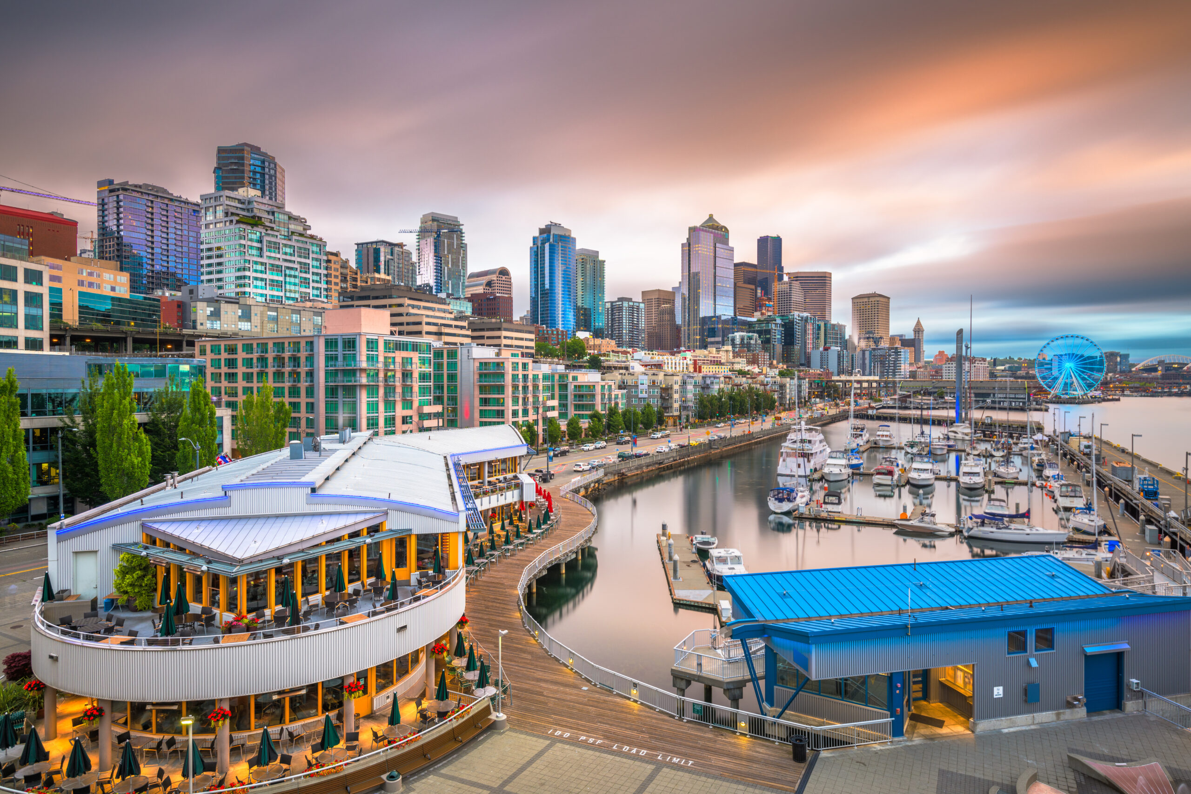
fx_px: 728
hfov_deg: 78.6
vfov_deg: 57.2
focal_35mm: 22
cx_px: 596
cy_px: 397
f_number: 8
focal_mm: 22
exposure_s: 330
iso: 64
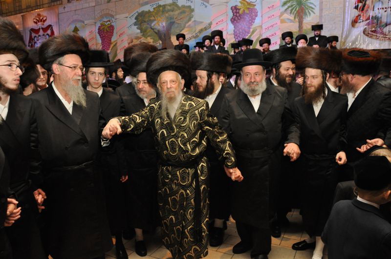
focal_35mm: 27
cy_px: 130
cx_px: 196
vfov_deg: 47.8
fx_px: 293
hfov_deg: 67.5
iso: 1600
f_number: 5.6
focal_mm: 18
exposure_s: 1/60
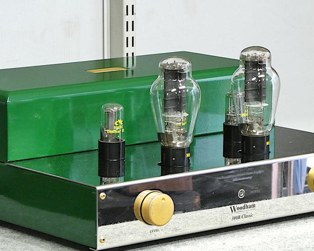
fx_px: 1934
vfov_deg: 7.4
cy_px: 148
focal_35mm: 208
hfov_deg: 9.3
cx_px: 147
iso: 400
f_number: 5.6
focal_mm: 24.2
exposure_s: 1/8
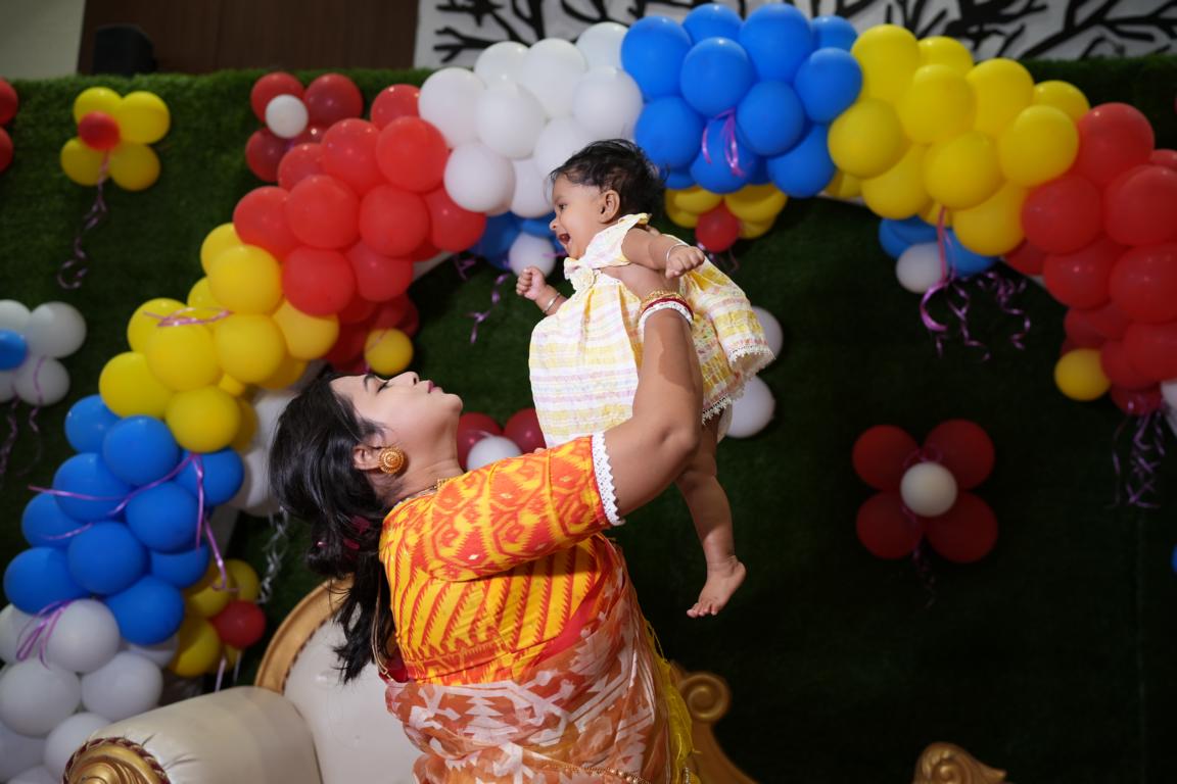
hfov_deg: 54.4
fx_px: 1144
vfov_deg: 37.9
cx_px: 588
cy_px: 392
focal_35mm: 35
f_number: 2.5
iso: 500
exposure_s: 1/125
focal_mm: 35
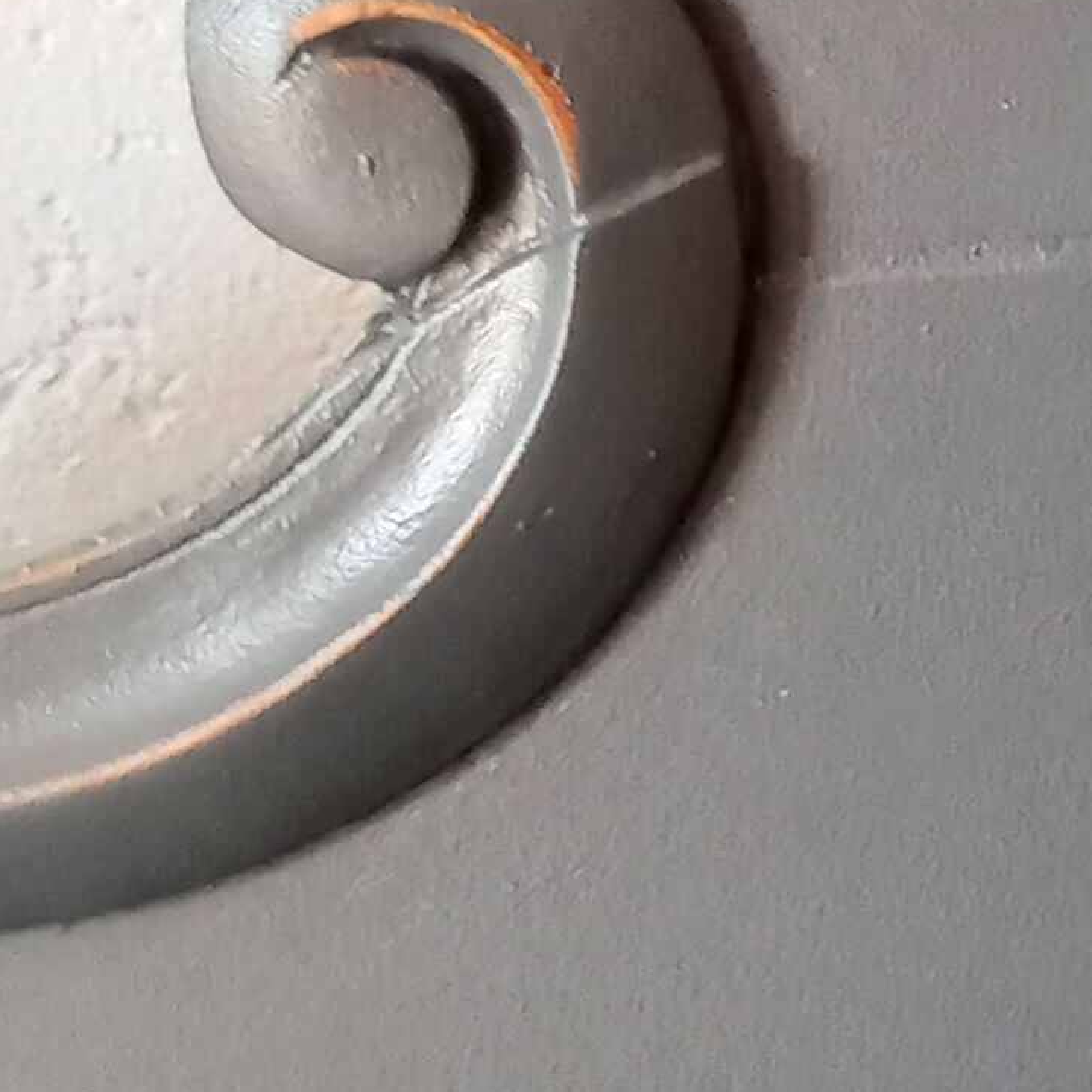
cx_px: 1911
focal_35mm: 123
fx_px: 4390
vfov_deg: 14.1
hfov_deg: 13.0
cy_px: 126
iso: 400
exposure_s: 1/19
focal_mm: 4.6
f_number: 2
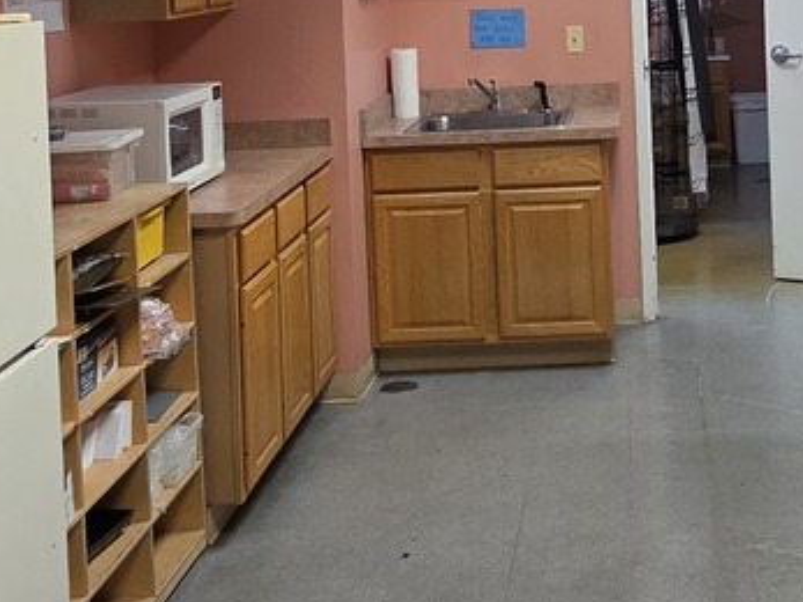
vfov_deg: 25.5
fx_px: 1252
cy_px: -23
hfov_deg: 34.9
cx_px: 592
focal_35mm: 54
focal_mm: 2.2
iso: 160
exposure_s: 1/120
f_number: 1.9
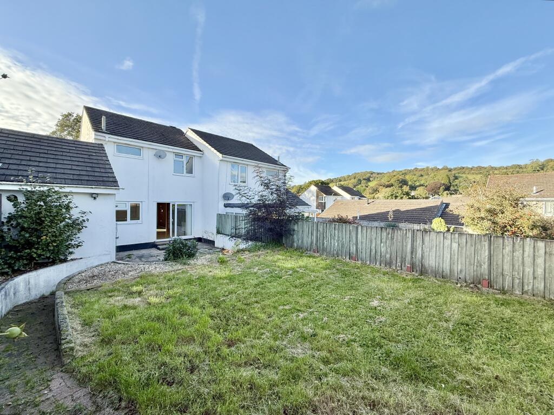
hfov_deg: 102.1
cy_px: 208
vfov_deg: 85.7
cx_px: 277
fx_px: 224
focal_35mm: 14
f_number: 2.2
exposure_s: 1/644
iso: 50
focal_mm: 2.22
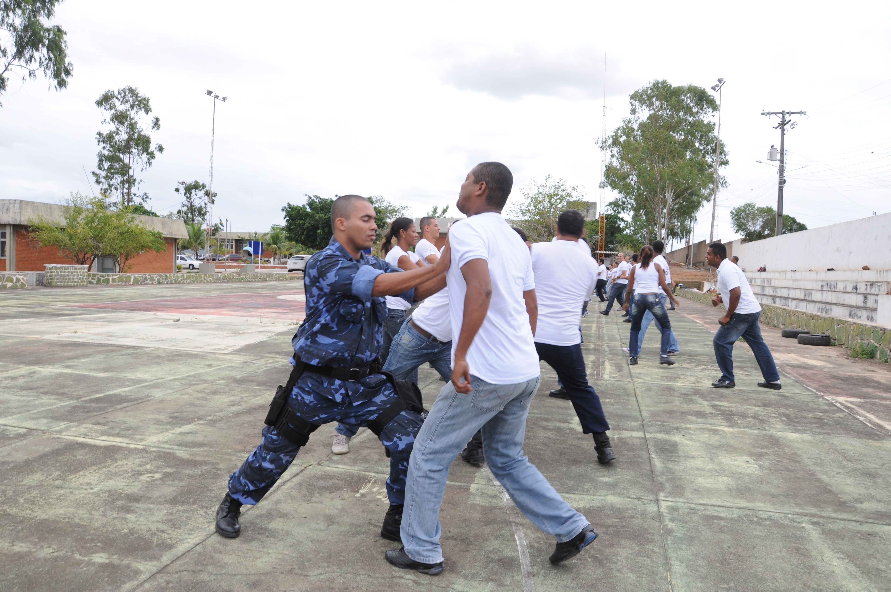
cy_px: 296
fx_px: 667
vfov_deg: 47.8
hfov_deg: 67.4
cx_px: 446
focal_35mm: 27
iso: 400
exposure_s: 1/125
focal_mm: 18
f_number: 7.1
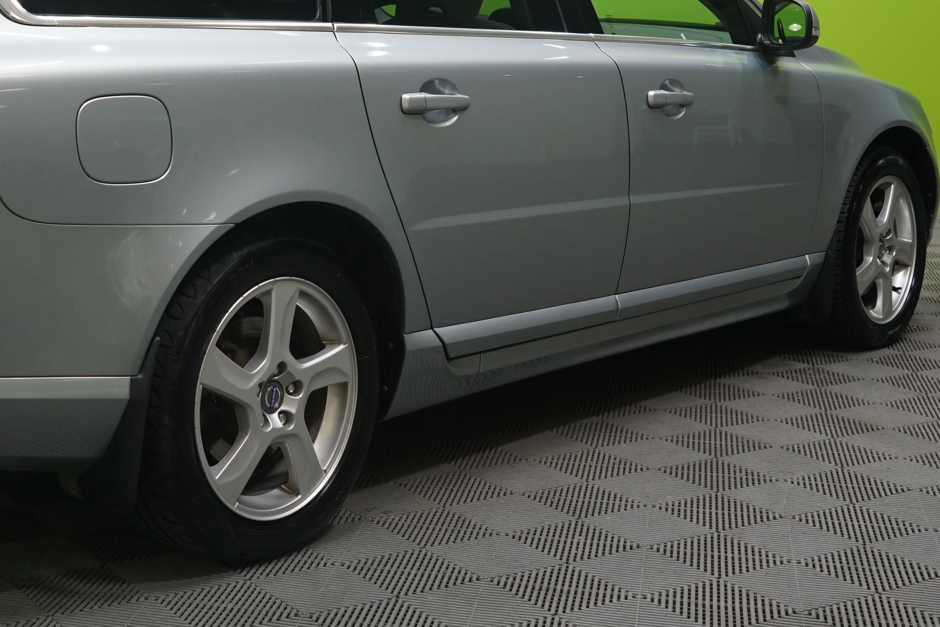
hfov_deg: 31.4
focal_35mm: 63
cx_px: 240
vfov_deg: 21.2
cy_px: 81
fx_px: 1645
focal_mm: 33
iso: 800
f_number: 5.6
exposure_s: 1/20
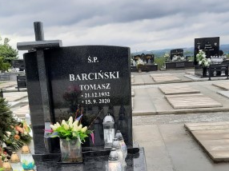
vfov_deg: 24.8
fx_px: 370
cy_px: 172
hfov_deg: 34.3
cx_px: 96
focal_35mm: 56
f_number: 2
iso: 32
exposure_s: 1/357
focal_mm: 4.6
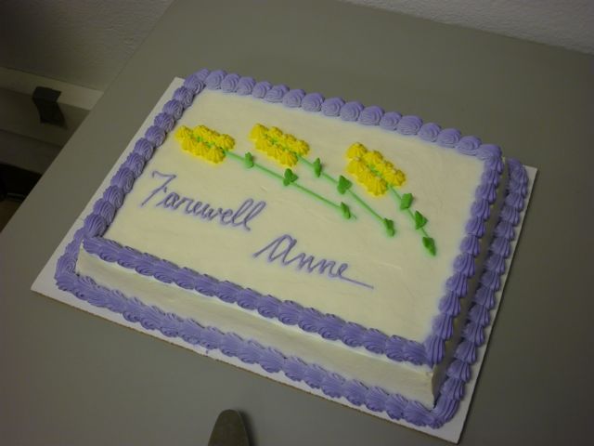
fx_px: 772
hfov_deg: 42.1
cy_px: 223
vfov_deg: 32.2
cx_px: 297
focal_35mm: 45
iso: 80
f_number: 3.1
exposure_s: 1/40
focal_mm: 7.4
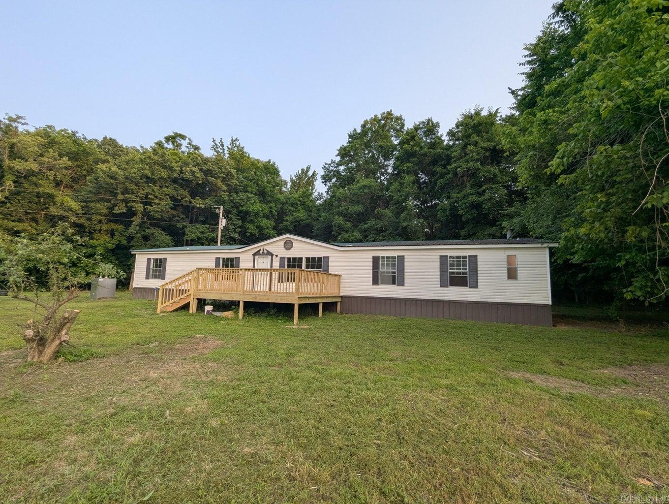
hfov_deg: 94.4
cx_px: 334
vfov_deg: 78.2
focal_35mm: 16
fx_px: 310
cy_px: 252
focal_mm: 2.35
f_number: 2.2
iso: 50
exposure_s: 1/225
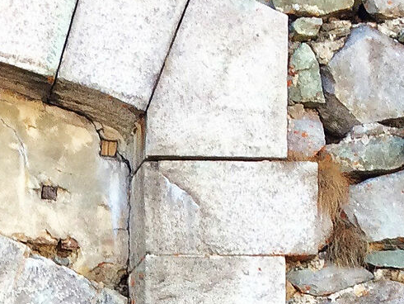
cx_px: -48
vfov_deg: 9.4
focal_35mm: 142
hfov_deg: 13.6
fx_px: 1658
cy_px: 714
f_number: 2.2
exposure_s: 1/193
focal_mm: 4.15
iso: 32
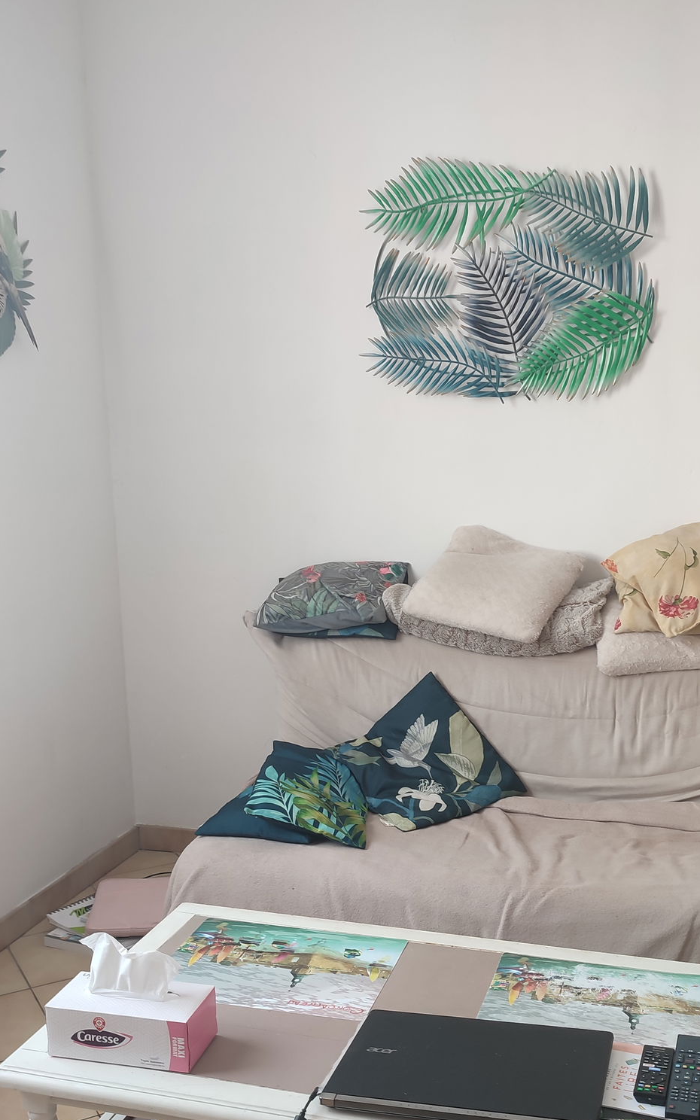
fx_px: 1160
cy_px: 682
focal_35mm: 38
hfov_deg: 33.4
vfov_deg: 51.1
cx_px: 444
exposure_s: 1/33
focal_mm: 6.04
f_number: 1.9
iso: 178
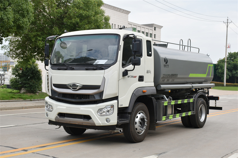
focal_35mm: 52
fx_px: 347
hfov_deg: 37.9
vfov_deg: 25.7
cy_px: 79
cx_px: 119
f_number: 8
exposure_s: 1/250
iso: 200
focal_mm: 35
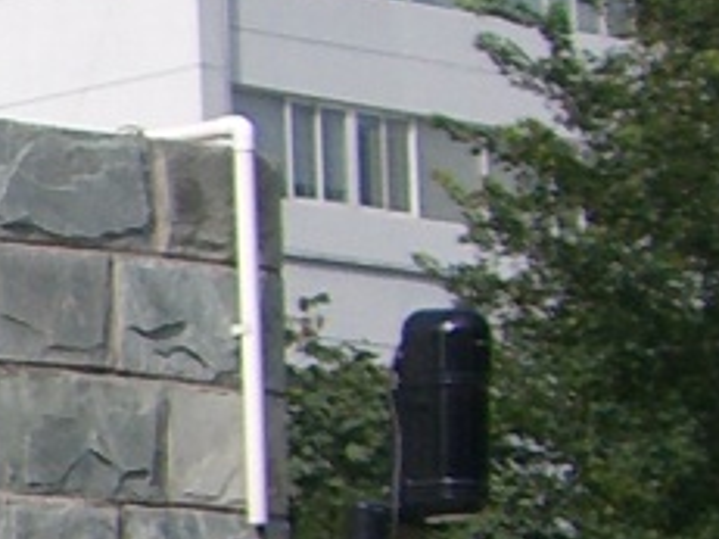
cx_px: -1161
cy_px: 732
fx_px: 5460
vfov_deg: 5.6
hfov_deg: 7.0
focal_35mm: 263
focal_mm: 6.2
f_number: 4.3
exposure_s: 1/800
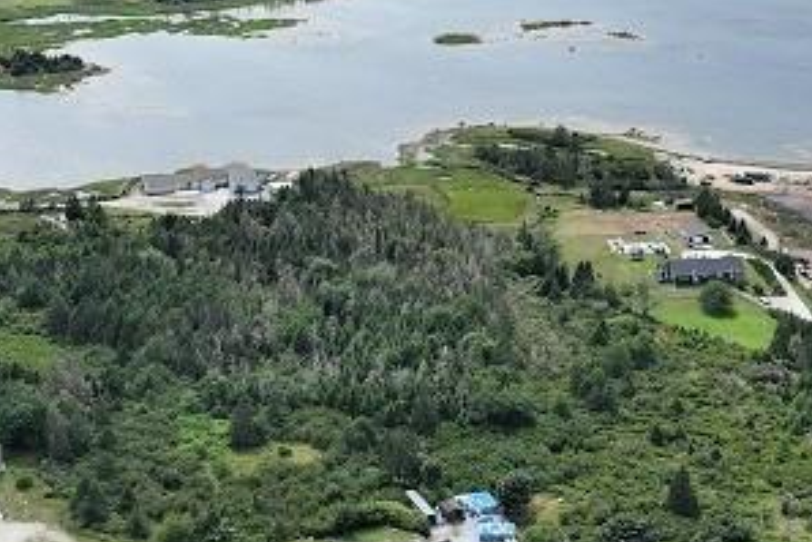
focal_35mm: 67
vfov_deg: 20.2
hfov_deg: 30.0
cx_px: 341
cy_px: 138
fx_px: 1512
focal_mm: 12.29
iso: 140
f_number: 2.8
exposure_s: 1/500
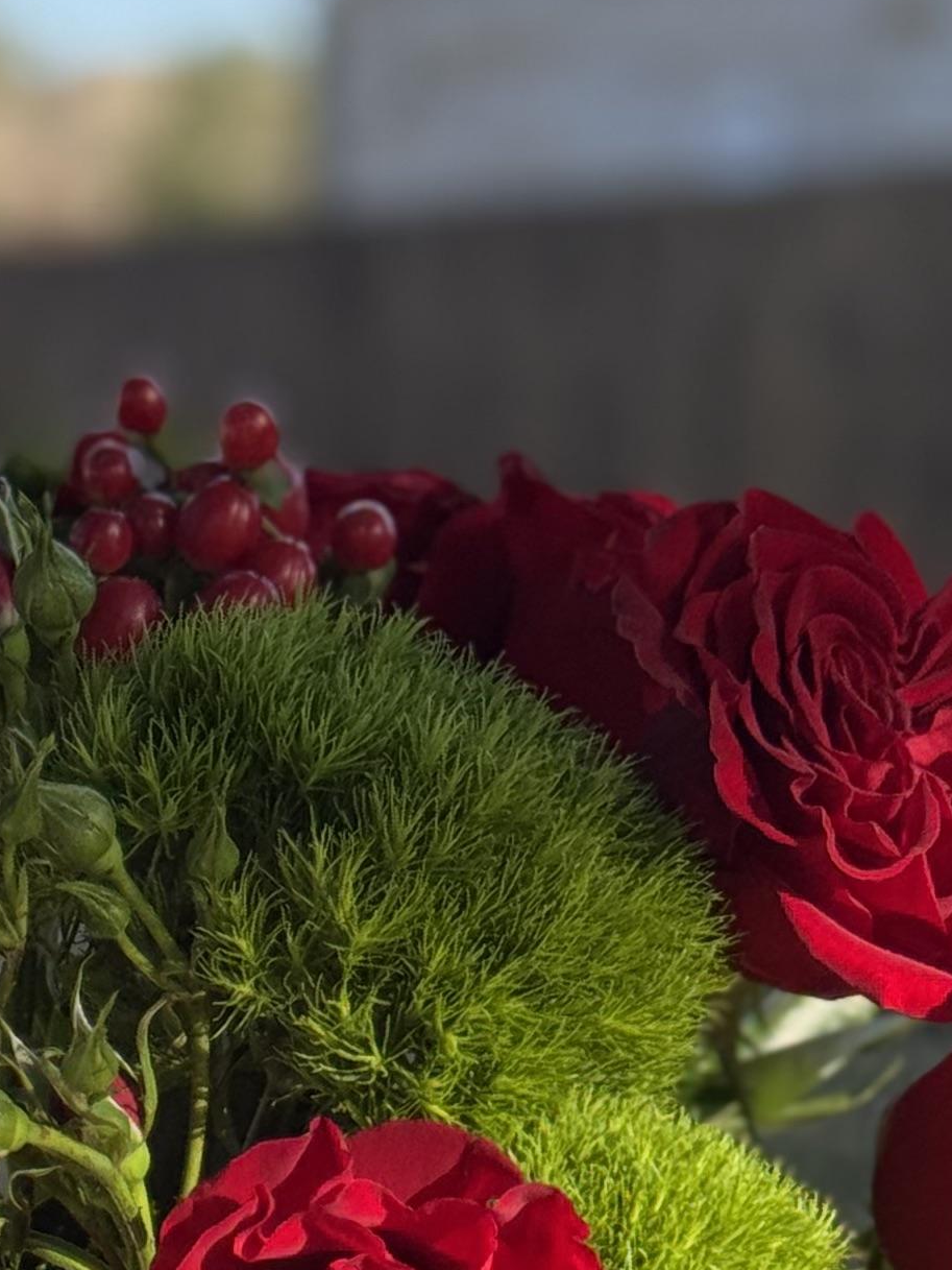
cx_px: 235
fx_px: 5829
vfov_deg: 12.3
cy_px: 1170
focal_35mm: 159
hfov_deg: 9.3
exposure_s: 1/1133
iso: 64
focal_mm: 6.76
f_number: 1.78
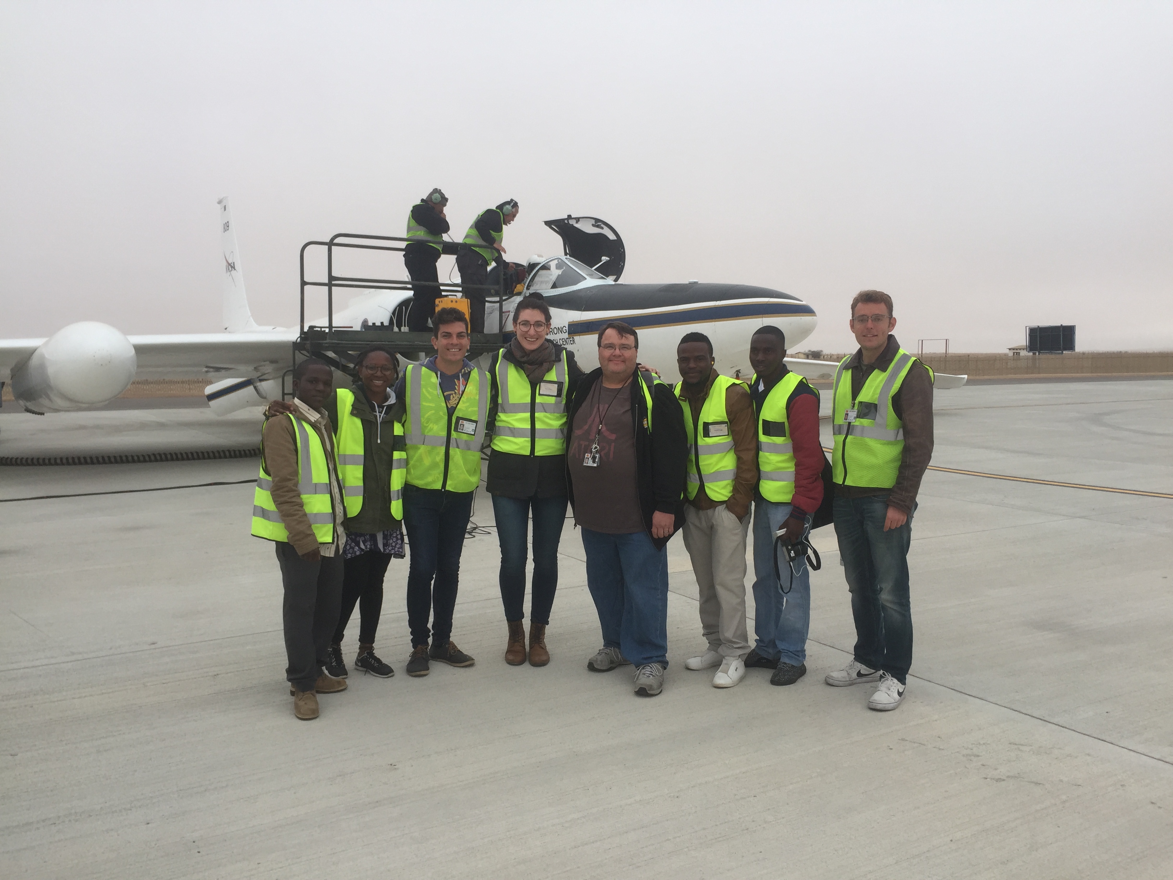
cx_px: 586
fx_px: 983
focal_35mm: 29
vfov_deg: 48.2
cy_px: 440
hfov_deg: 61.7
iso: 32
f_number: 2.2
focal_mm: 4.15
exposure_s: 1/549
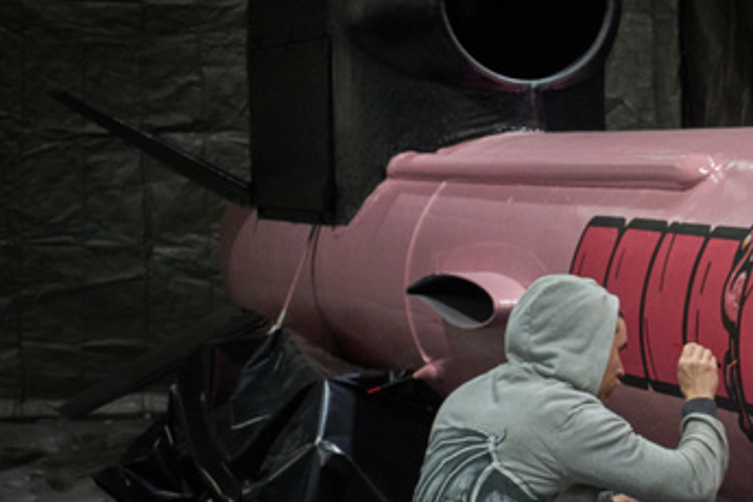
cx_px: 1011
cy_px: 435
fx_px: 3535
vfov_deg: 8.1
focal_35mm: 169
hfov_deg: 11.8
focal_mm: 57
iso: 2500
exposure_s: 1/60
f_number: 10
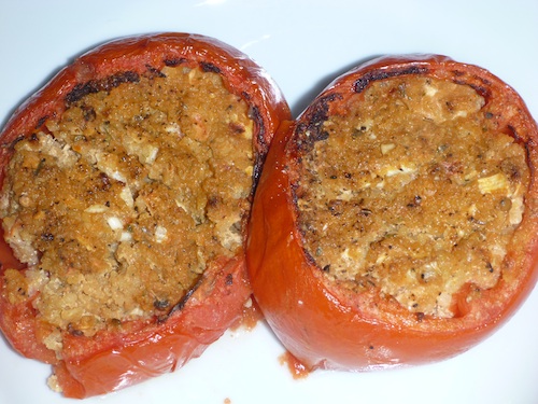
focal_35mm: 76
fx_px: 1181
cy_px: 202
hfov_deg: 25.7
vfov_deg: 19.4
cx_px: 269
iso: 125
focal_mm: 13.4
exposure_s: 1/60
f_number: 5.5
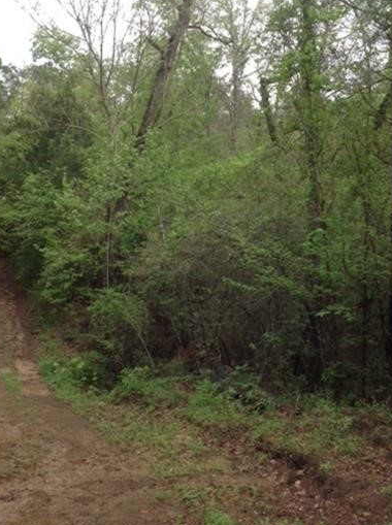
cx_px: 203
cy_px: 233
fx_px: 666
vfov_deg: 42.9
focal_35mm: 44
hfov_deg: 32.8
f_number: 2.4
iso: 50
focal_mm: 4.28
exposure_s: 1/150
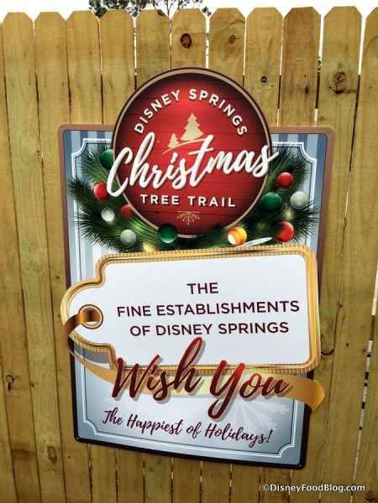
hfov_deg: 48.2
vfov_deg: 61.7
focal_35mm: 29
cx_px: 189
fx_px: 422
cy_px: 252
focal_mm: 4.15
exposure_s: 1/732
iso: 25
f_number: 2.2
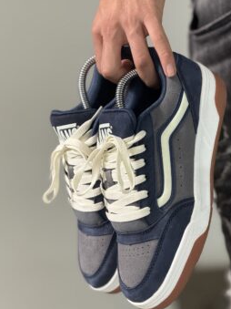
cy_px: 173
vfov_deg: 12.9
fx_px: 1362
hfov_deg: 9.7
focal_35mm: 153
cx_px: 145
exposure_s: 1/120
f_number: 2.8
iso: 500
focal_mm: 15.66
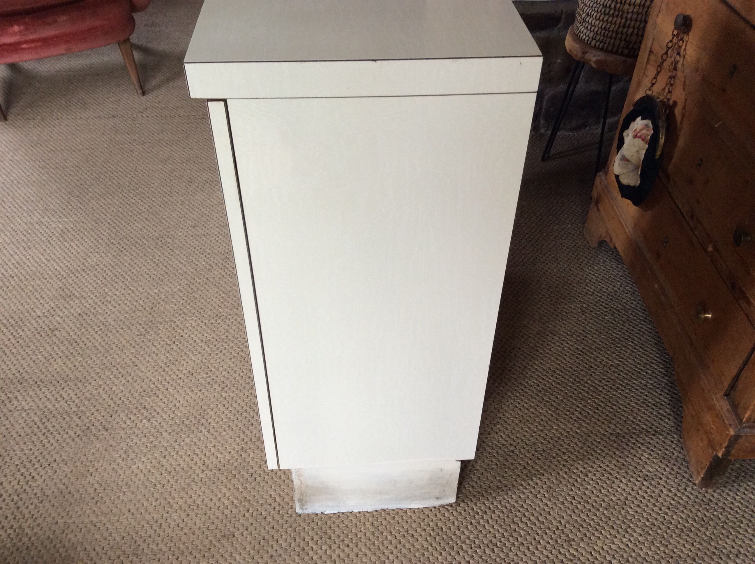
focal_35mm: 32
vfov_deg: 44.1
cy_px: 282
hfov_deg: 56.9
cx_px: 378
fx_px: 697
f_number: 2.4
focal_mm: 3.3
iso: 80
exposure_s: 1/25
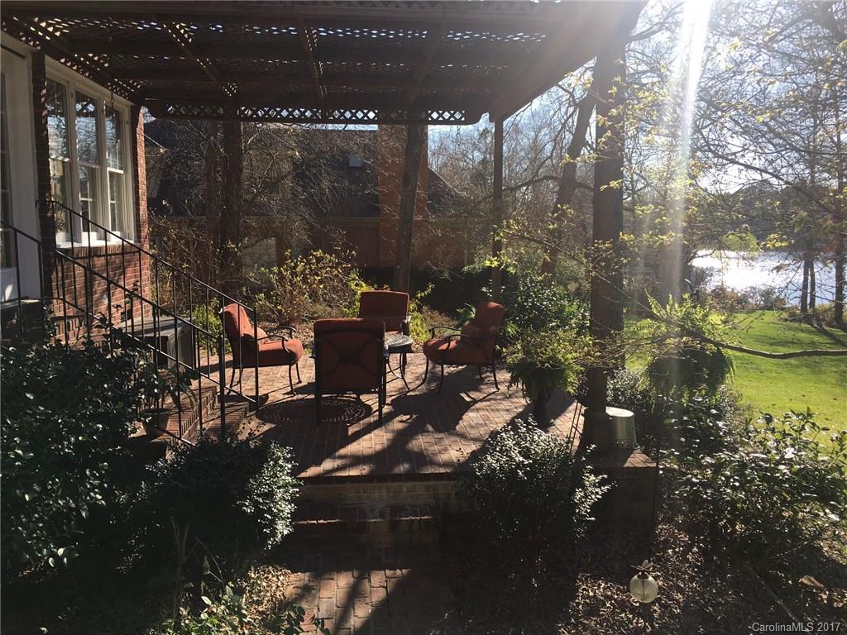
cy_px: 318
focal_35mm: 29
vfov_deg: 48.2
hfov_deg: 61.7
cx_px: 424
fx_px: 710
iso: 25
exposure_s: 1/693
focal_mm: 4.15
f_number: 2.2
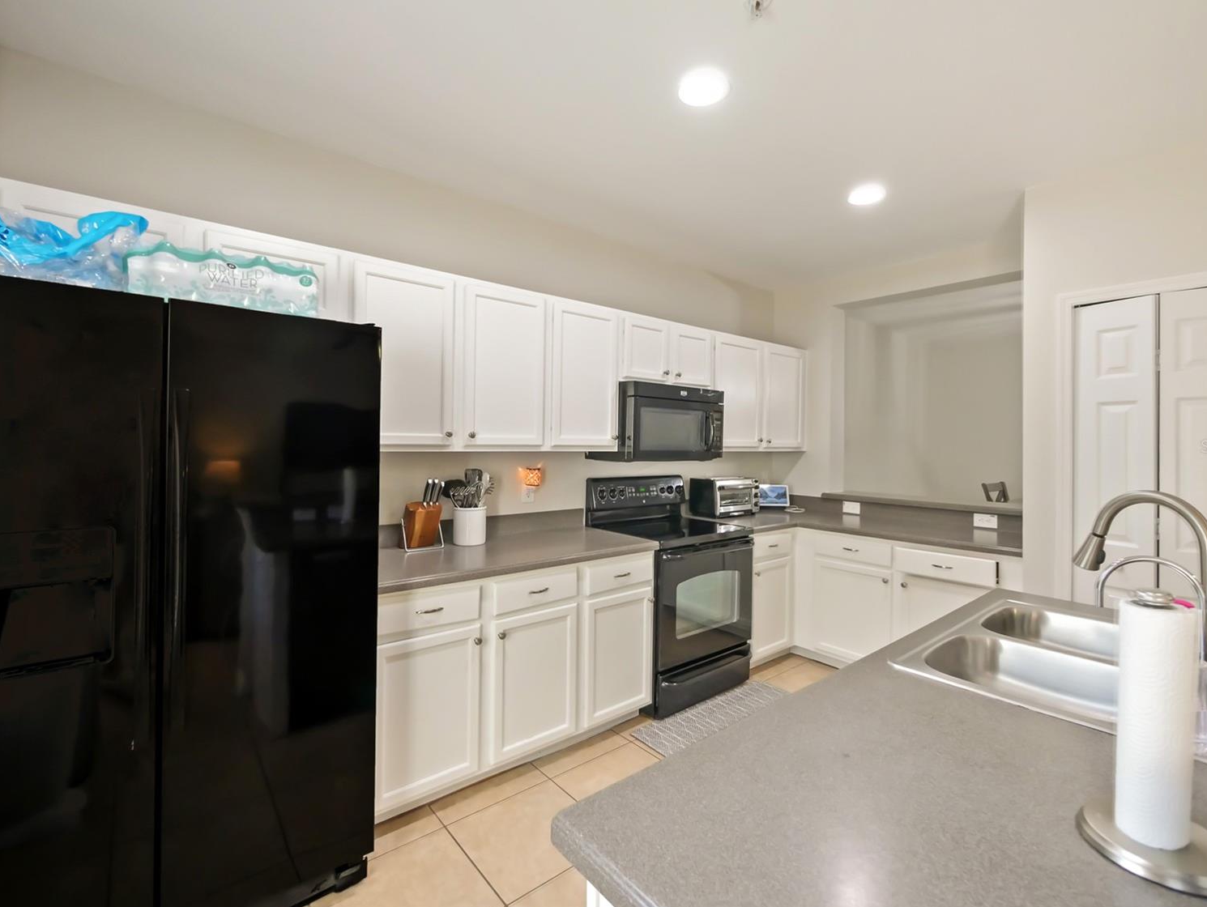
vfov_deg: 81.8
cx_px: 631
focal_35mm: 15
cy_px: 446
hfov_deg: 98.1
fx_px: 523
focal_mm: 7
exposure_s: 1/60
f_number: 4
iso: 2500
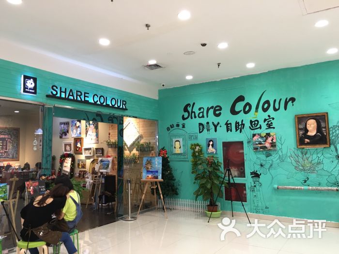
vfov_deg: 48.2
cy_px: 127
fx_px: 284
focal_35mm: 29
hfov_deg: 61.7
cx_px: 170
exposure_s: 1/17
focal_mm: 4.15
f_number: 2.2
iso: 40
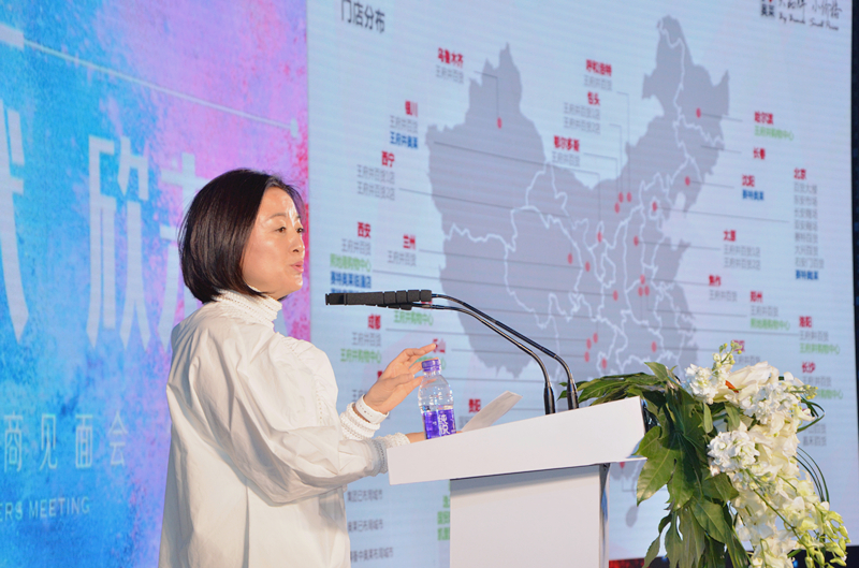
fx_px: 2677
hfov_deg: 18.2
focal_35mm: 112
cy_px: 284
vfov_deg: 12.1
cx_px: 430
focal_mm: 75
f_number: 8
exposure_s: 1/200
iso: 1000
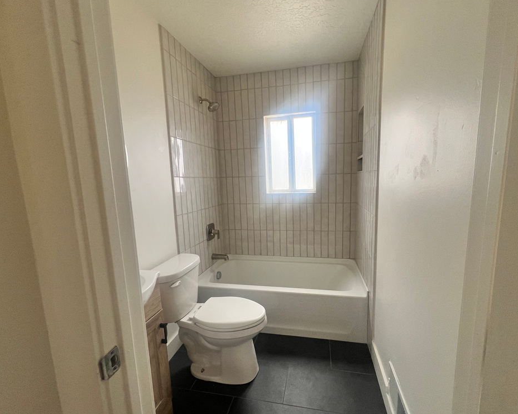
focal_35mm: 14
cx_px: 276
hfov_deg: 100.6
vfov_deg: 88.0
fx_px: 215
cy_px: 209
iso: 80
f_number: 1.8
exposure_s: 1/99
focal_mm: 1.57
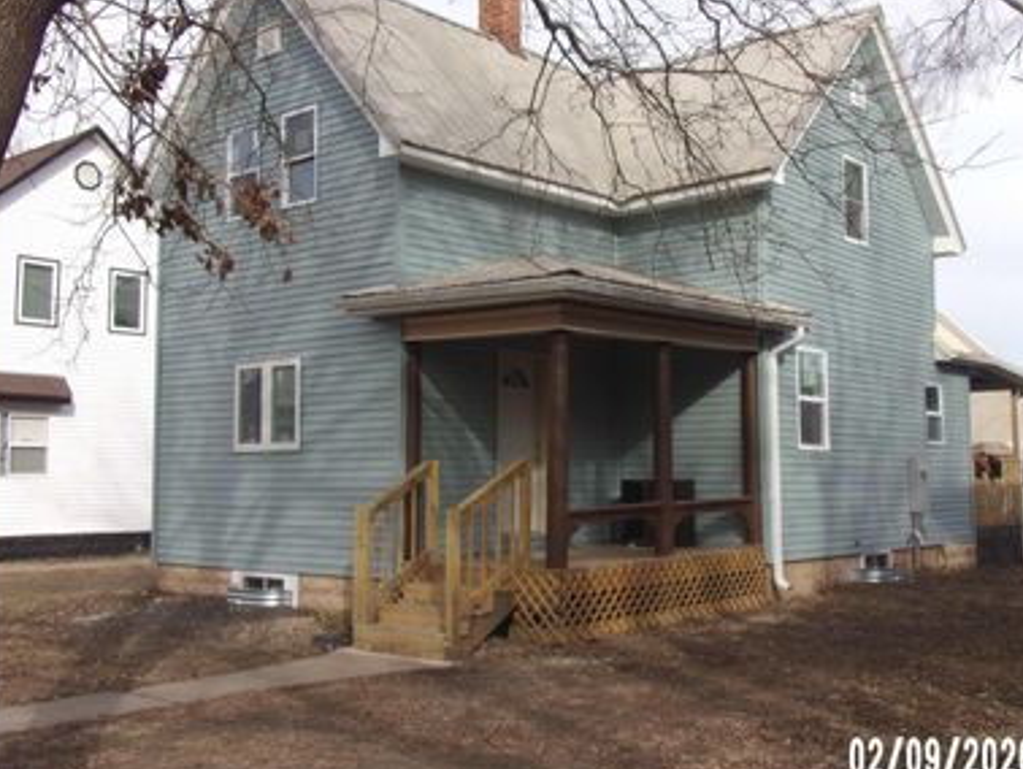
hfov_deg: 50.0
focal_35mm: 37
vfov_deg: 38.7
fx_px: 1094
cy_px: 361
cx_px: 558
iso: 80
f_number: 3.4
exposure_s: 1/750
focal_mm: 5
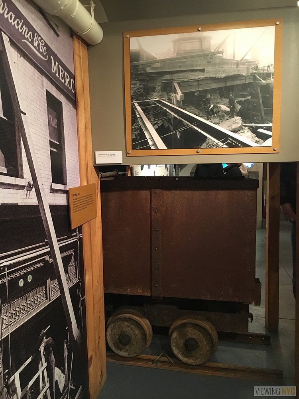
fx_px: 334
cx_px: 150
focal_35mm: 29
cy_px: 200
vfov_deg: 61.7
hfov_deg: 48.2
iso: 200
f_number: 2.2
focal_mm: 4.15
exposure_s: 1/20
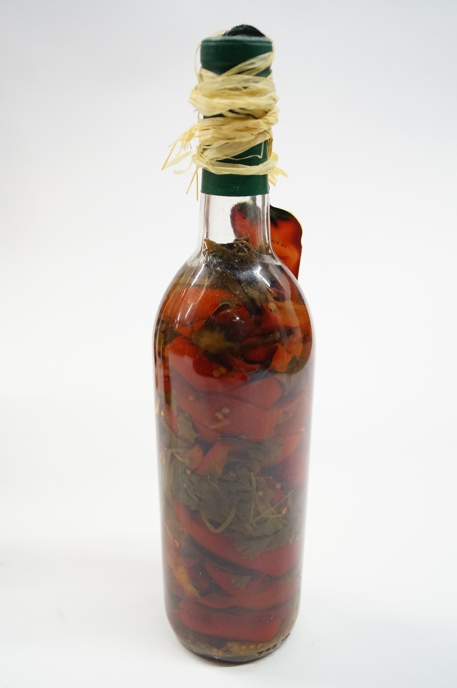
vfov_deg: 57.3
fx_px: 630
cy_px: 344
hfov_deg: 39.8
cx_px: 228
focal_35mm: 33
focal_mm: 22
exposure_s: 1/60
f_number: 4
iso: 1600
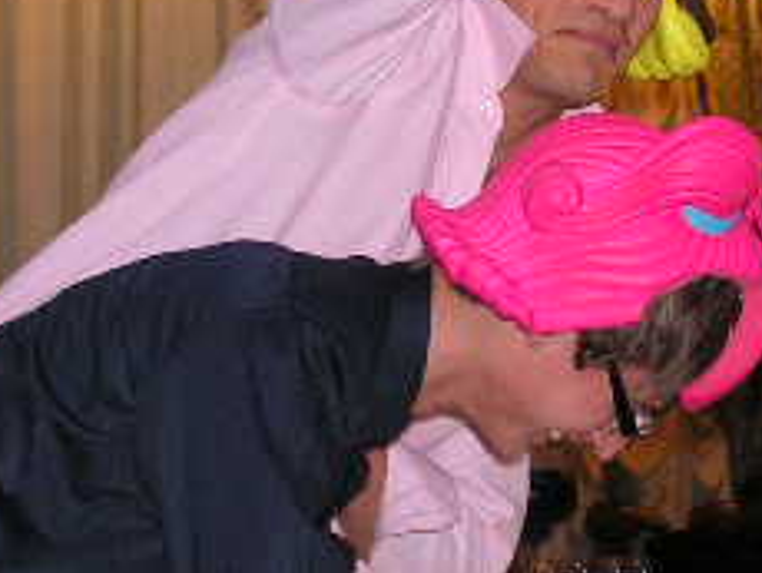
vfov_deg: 11.6
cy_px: 268
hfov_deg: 15.4
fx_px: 2821
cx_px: 480
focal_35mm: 128
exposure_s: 1/40
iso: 200
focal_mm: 7.8
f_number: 3.2
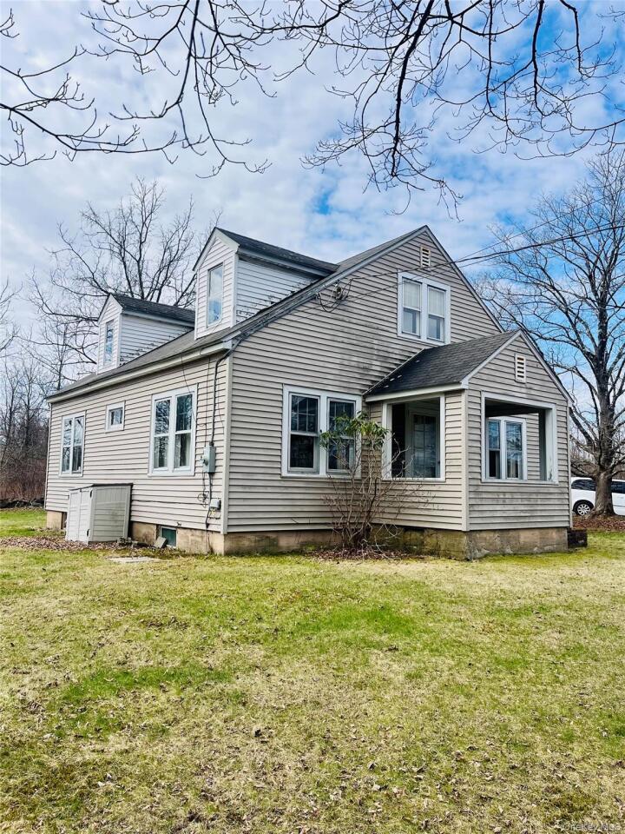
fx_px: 626
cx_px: 312
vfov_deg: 67.3
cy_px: 417
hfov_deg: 53.1
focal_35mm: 26
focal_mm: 5.1
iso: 50
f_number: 1.6
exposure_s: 1/2755
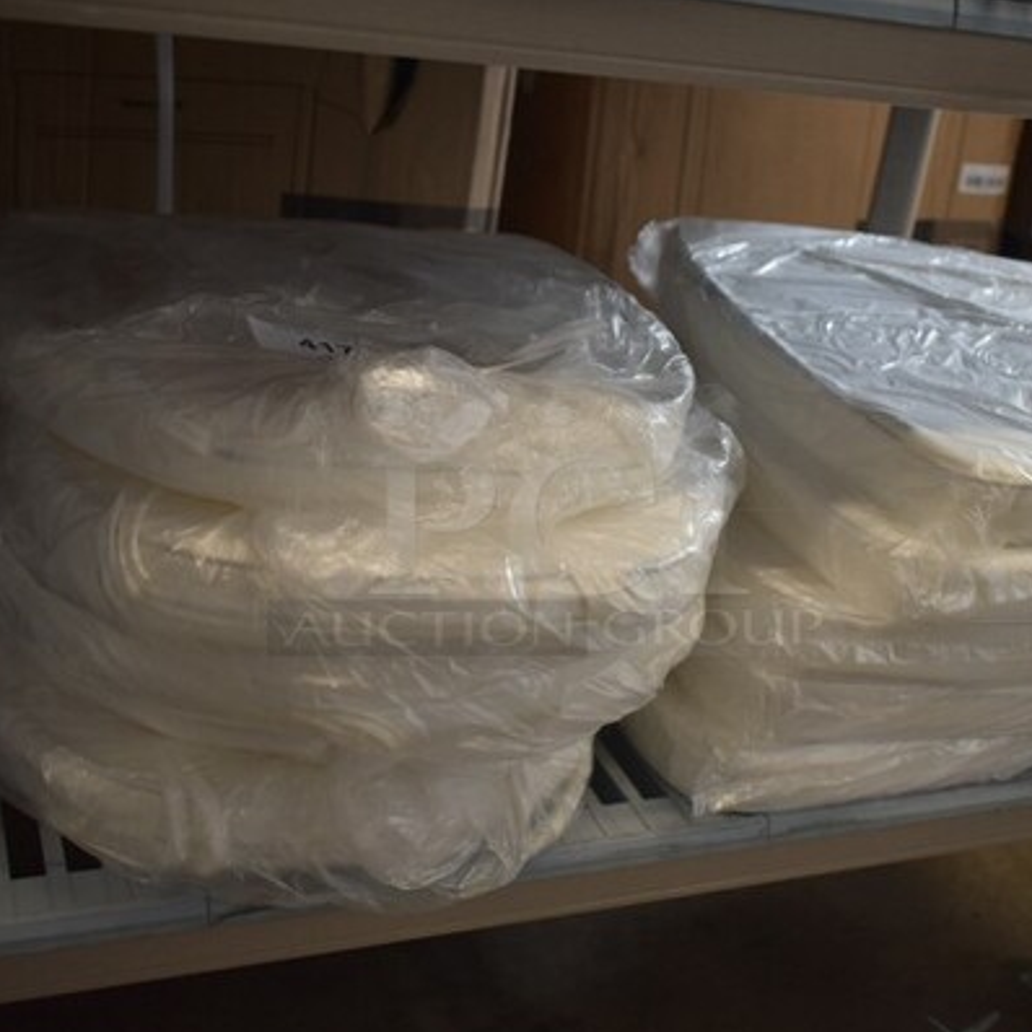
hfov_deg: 39.1
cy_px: 519
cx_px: 557
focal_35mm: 43
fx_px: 1450
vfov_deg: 39.2
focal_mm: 22
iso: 400
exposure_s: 1/50
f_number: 3.8
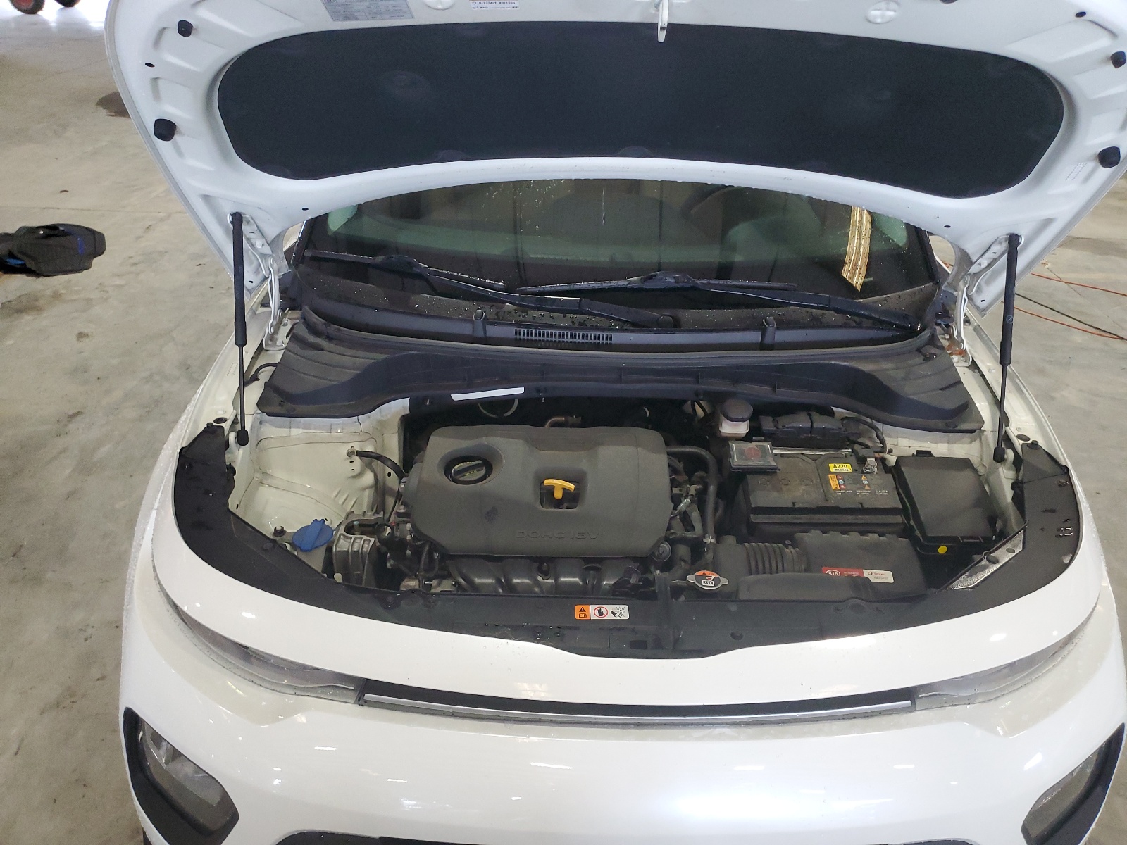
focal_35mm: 26
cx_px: 564
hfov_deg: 67.3
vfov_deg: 53.1
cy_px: 422
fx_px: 846
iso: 265
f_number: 1.5
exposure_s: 1/60.2
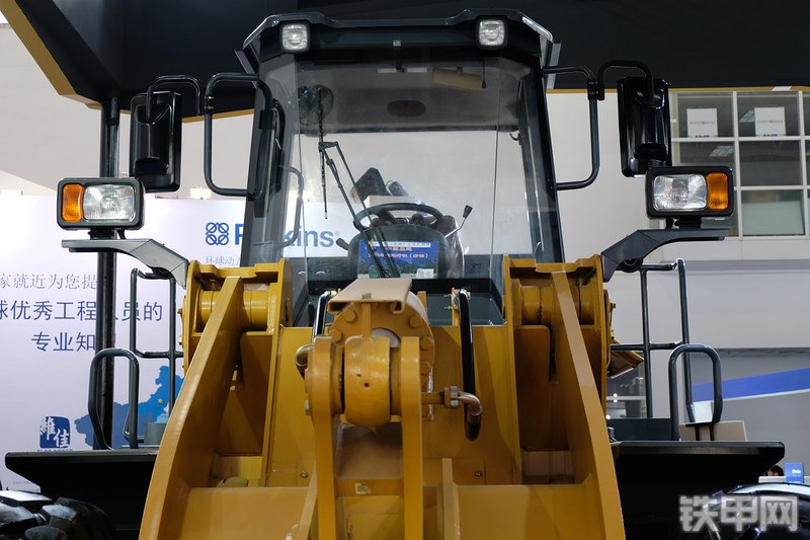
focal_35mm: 63
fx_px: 1417
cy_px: 270
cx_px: 405
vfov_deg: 21.6
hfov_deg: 31.9
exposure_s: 1/56
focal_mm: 41.8
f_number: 5.6
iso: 800
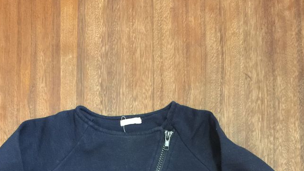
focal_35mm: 49
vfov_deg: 23.3
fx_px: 395
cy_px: 178
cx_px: 132
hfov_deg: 42.0
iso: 160
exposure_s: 1/4
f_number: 2.2
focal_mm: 4.15
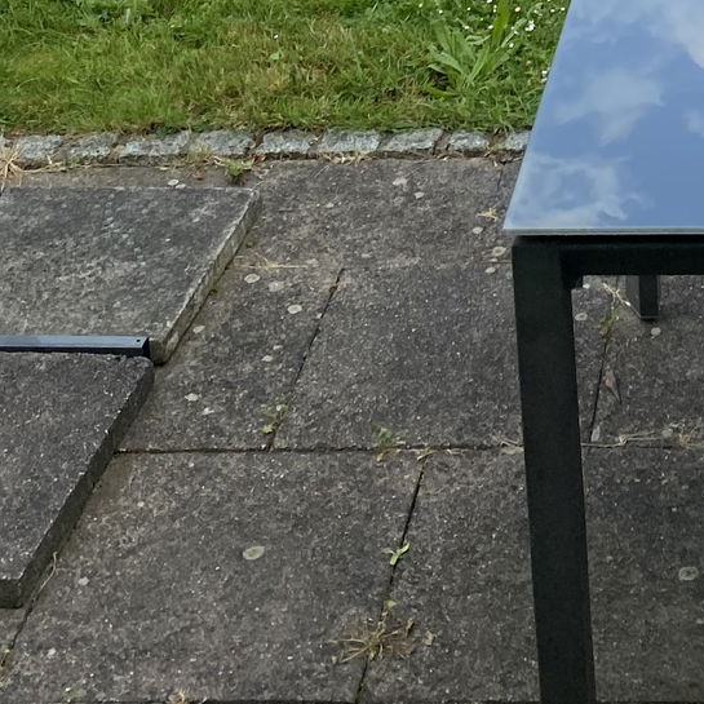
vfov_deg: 16.1
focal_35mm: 90
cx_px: 722
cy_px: -586
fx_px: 2071
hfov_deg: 18.7
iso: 32
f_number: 1.8
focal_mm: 4.25
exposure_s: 1/1330
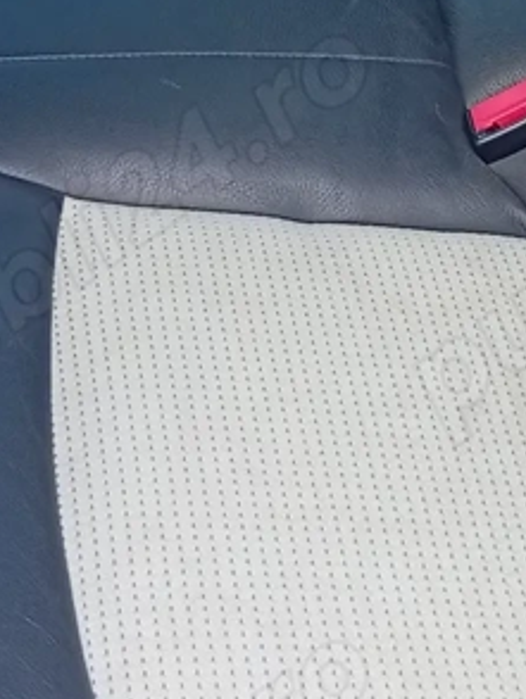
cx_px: 388
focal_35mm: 122
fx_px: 2468
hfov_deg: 12.1
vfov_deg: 15.2
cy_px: -259
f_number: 1.8
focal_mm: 3.84
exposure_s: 1/100
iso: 92
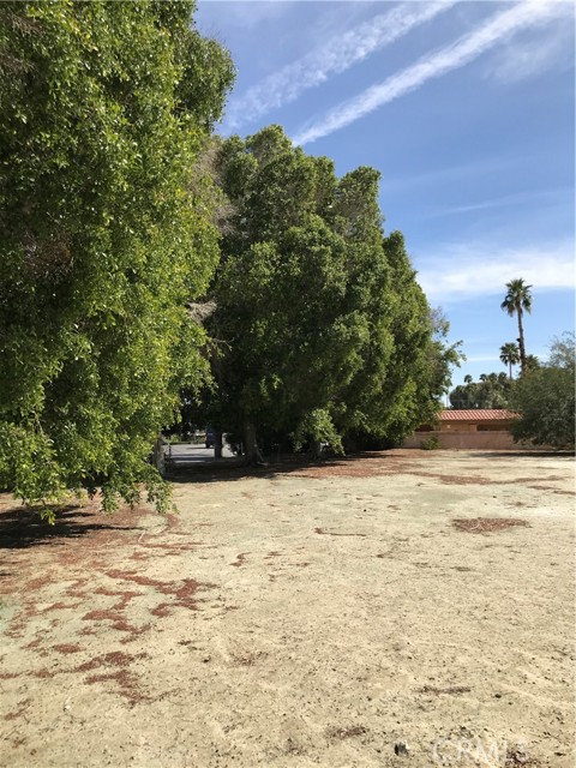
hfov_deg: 49.7
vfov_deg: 63.4
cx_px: 288
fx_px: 621
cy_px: 384
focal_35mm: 28
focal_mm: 3.99
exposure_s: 1/2398
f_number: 1.8
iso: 20
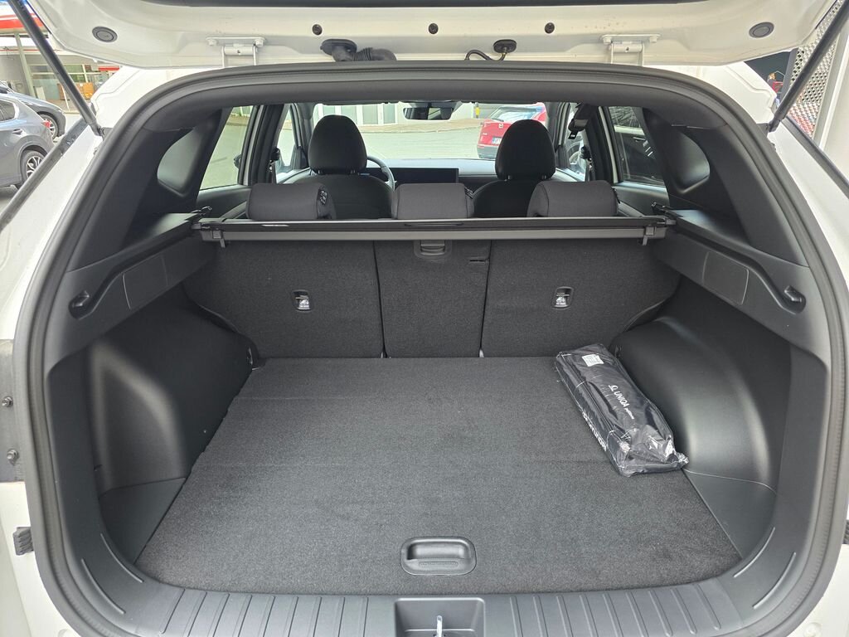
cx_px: 424
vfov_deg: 58.9
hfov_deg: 73.9
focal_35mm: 23
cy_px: 318
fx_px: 564
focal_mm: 6.3
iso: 200
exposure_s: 1/180
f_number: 1.7
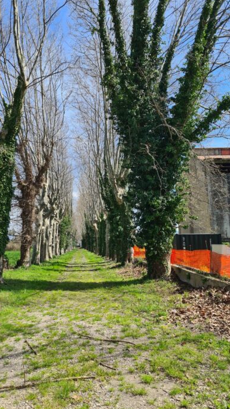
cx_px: 84
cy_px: 205
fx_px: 314
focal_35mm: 29
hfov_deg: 39.9
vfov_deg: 66.1
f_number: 1.8
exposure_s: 1/1412
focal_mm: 5.4
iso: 50
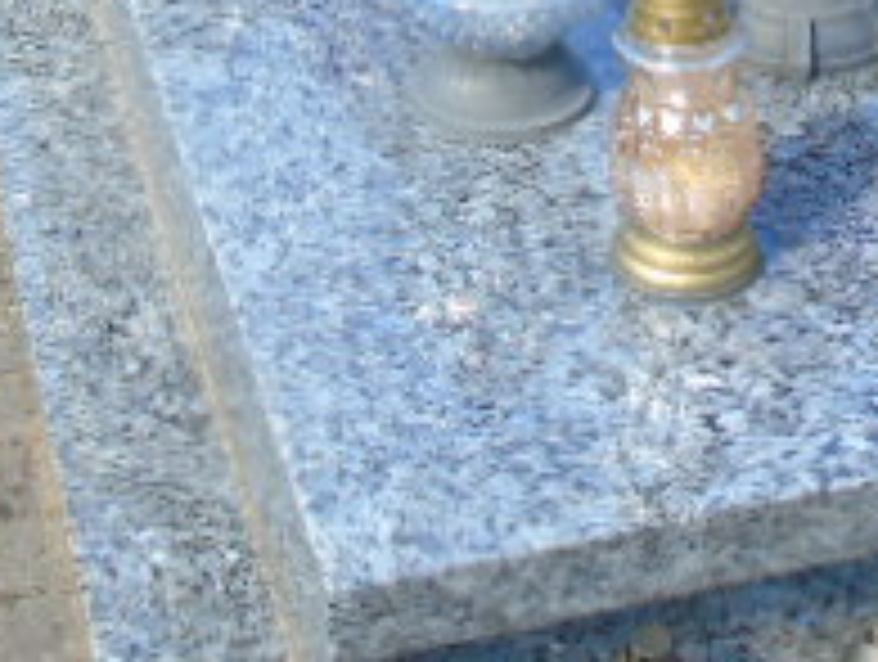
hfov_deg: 20.5
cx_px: 653
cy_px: -275
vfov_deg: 14.7
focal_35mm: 95
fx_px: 2414
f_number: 3.6
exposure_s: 1/125
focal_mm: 5.2
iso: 80
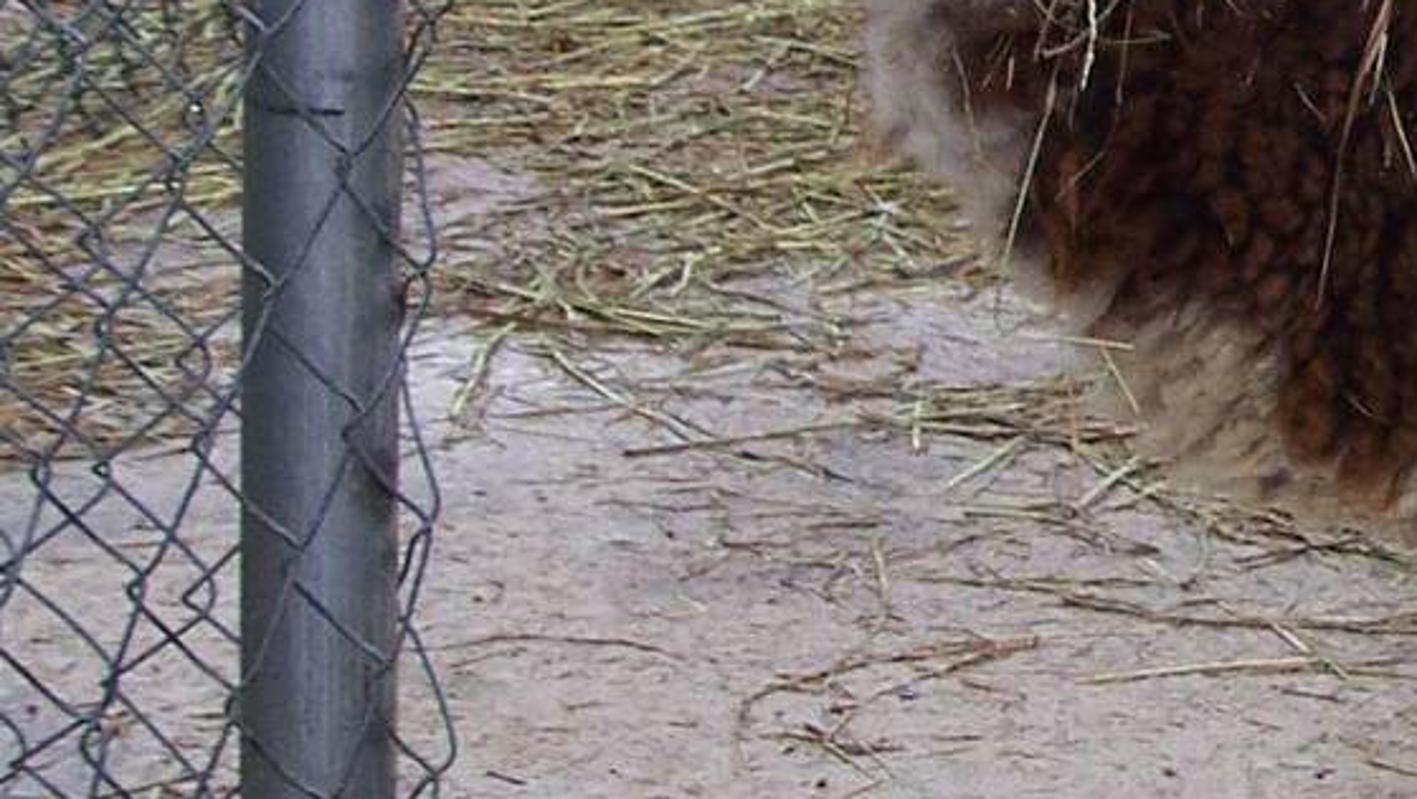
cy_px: 30
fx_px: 7029
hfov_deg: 11.2
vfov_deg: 6.5
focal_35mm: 187
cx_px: 1825
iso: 80
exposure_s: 1/90
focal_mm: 10.3
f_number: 2.8
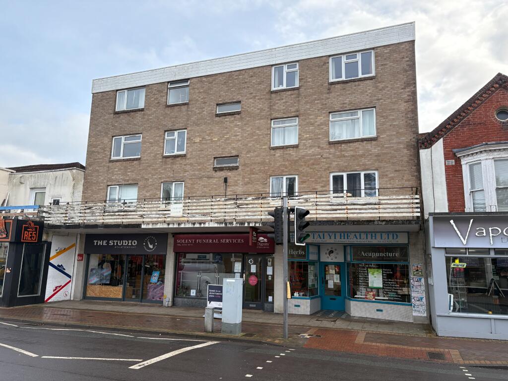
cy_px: 190
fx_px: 382
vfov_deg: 53.1
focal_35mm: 26
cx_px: 254
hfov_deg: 67.3
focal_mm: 5.96
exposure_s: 1/895
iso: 64
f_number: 1.6
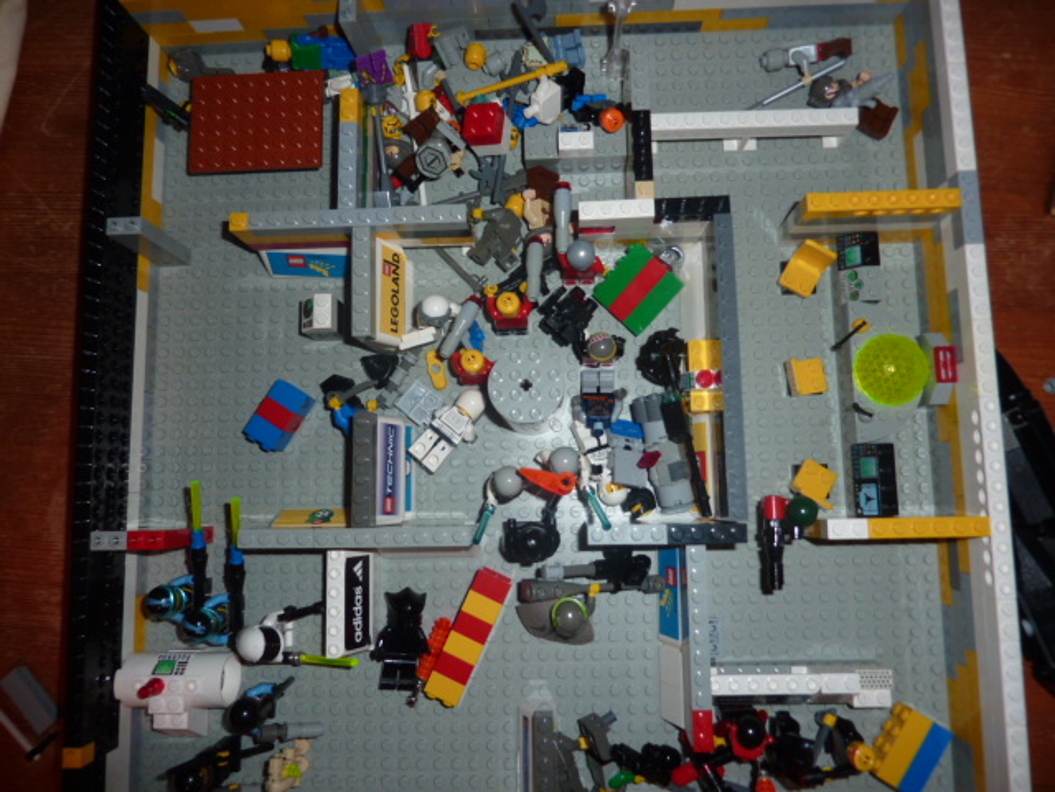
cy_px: 396
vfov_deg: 54.9
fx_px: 762
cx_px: 528
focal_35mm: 25
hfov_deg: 69.4
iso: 100
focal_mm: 4.1
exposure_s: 1/30
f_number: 3.3
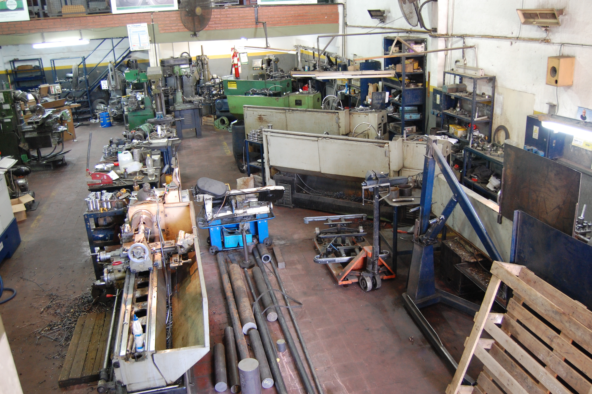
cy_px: 197
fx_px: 542
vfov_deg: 39.9
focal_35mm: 33
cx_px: 296
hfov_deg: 57.3
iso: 800
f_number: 3.8
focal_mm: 22
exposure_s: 1/10
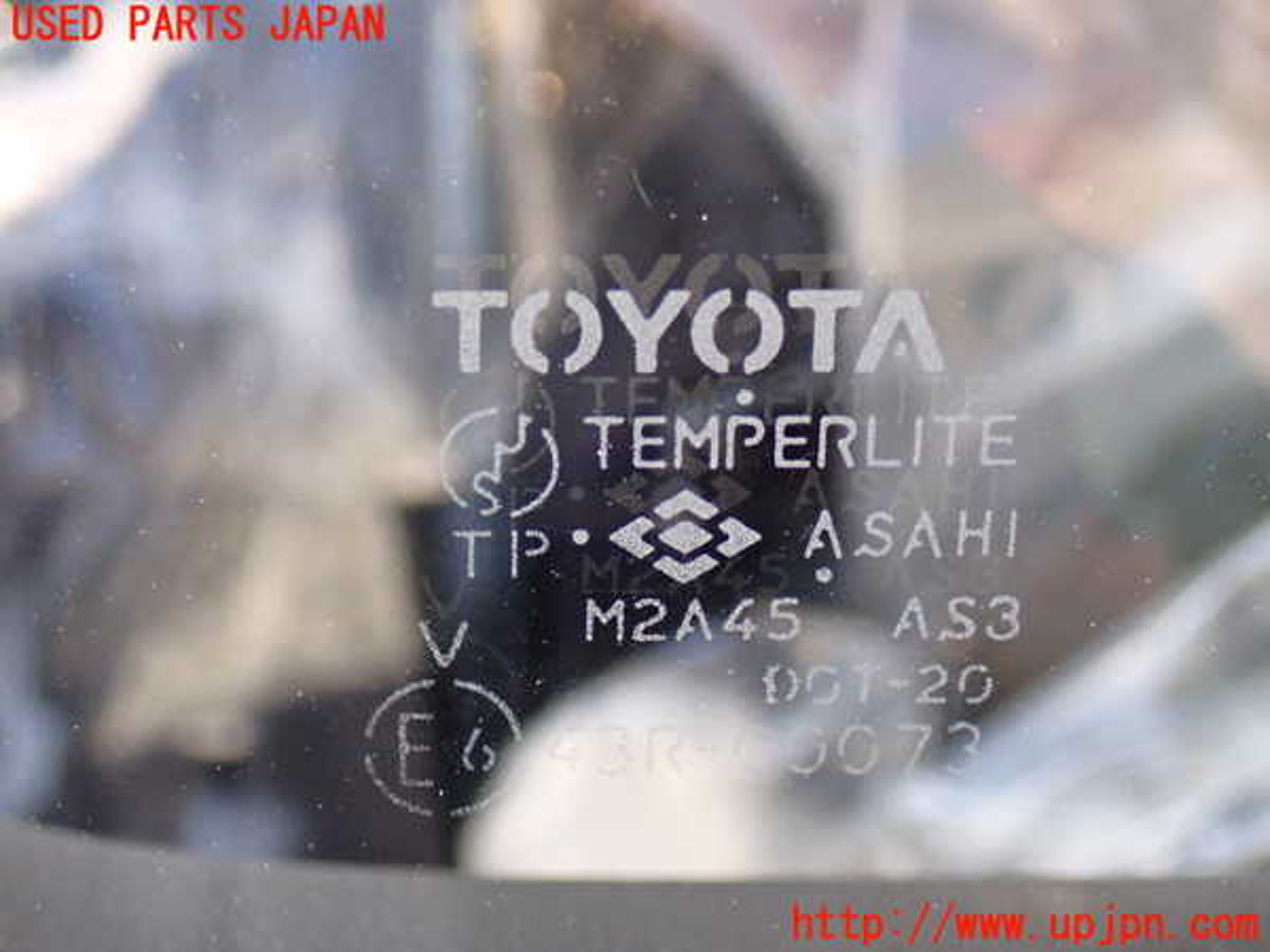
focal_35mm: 71
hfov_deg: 27.4
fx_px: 2605
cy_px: 476
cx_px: 635
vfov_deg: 20.7
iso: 640
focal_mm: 12.73
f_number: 3.9
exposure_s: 1/60
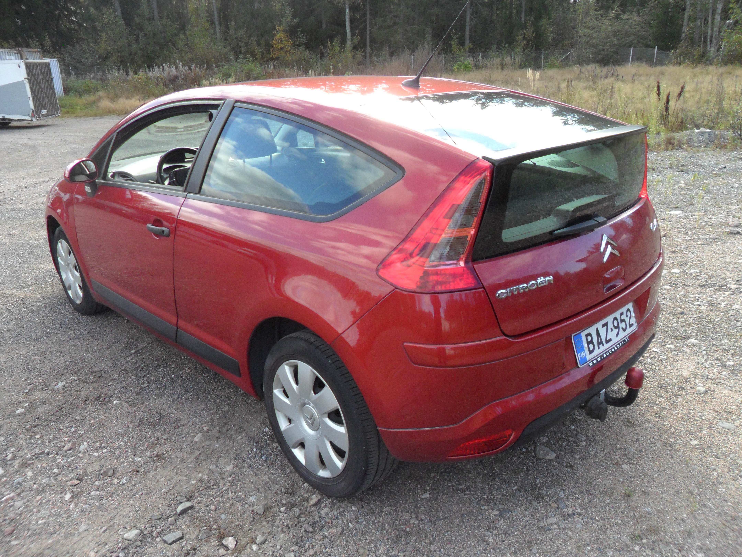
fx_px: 579
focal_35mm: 27
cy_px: 278
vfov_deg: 51.4
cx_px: 371
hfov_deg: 65.3
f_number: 3.5
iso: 80
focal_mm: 4.9
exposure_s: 1/250
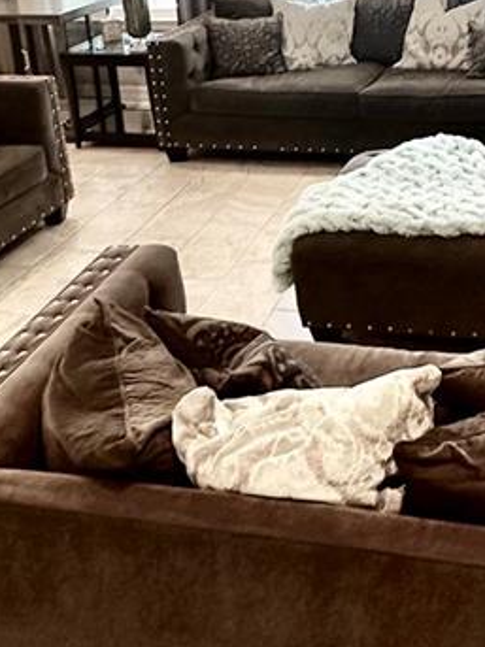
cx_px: 357
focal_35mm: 49
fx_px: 916
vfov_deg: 38.0
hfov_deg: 29.3
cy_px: 170
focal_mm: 2.22
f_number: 2.2
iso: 250
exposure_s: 1/60
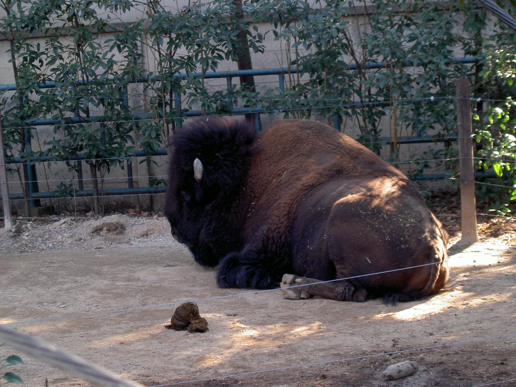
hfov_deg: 19.6
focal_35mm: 100
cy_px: 194
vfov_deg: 14.8
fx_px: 1491
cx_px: 258
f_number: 4.5
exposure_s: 1/84
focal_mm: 20.6
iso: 100
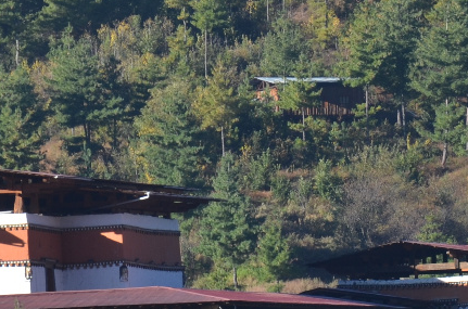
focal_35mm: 474
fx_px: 6144
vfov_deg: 2.9
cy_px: 343
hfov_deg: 4.3
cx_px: -128
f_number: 8
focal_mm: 85
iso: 140
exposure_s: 1/250
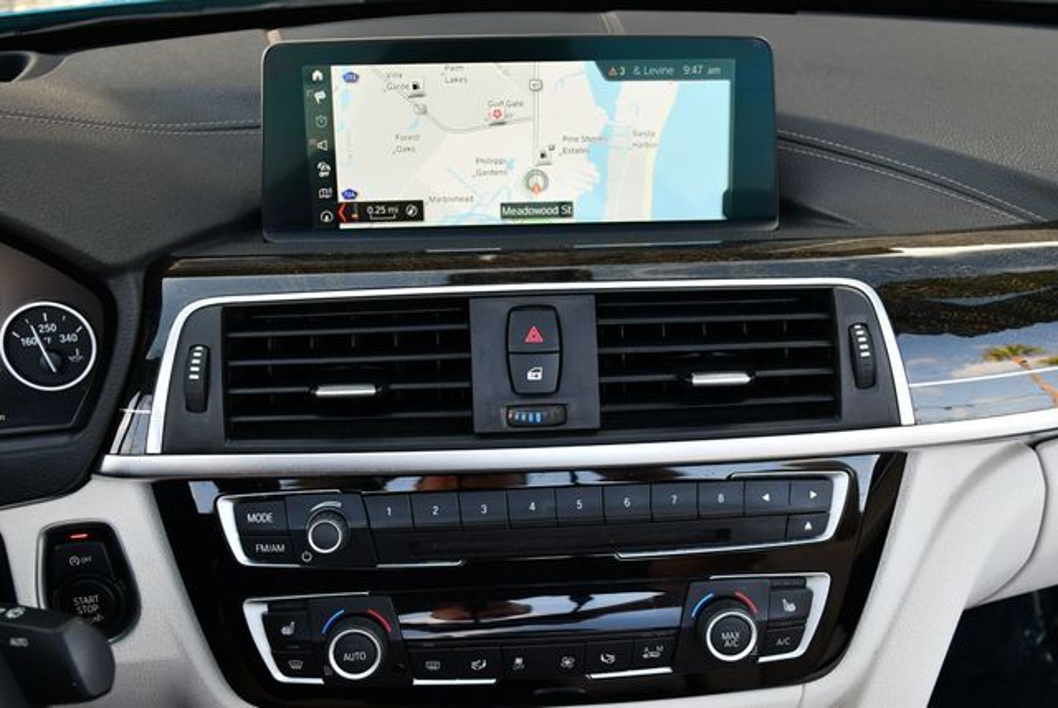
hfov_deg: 53.1
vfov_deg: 36.9
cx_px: 529
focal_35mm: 36
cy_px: 354
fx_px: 1059
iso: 400
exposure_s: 1/250
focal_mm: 18
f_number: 4
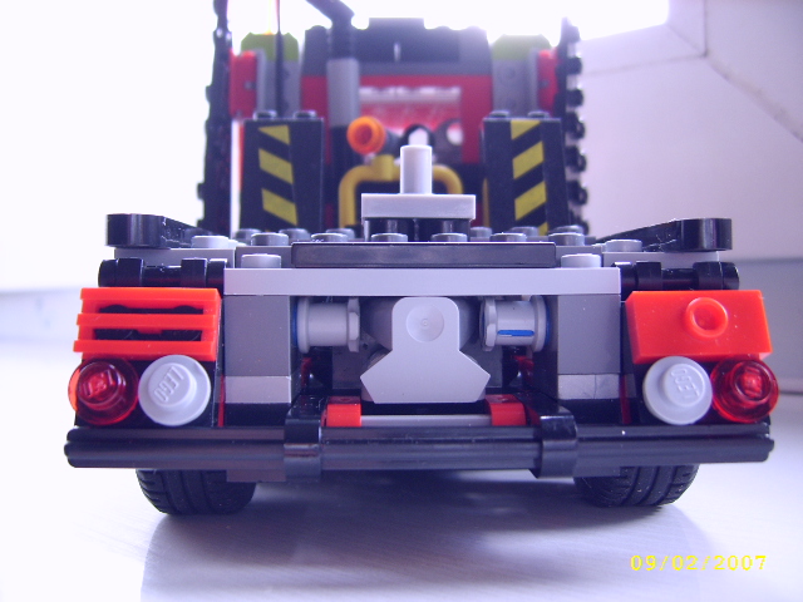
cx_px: 402
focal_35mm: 35
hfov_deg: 52.6
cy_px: 301
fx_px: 812
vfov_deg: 40.7
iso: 100
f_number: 2.8
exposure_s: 1/8
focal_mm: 5.95
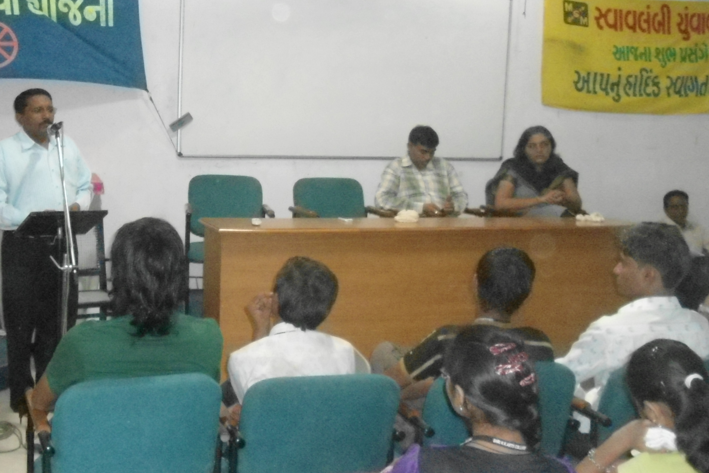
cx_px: 249
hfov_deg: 39.9
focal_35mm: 49
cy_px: 230
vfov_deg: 27.5
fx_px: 965
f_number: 2.8
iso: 800
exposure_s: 1/30
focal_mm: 4.7
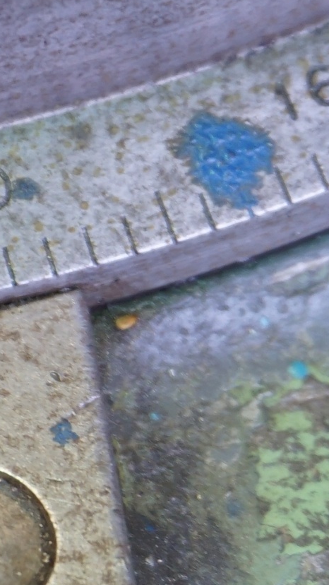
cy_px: 318
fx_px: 2590
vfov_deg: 12.9
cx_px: -491
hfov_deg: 6.8
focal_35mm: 167
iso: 400
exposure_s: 1/60
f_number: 4.5
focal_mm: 27
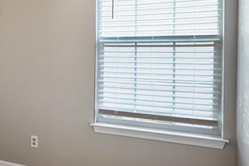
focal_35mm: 45
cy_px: 60
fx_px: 311
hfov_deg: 36.0
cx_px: -34
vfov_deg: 29.7
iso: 100
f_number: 4
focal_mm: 16
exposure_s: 1.6
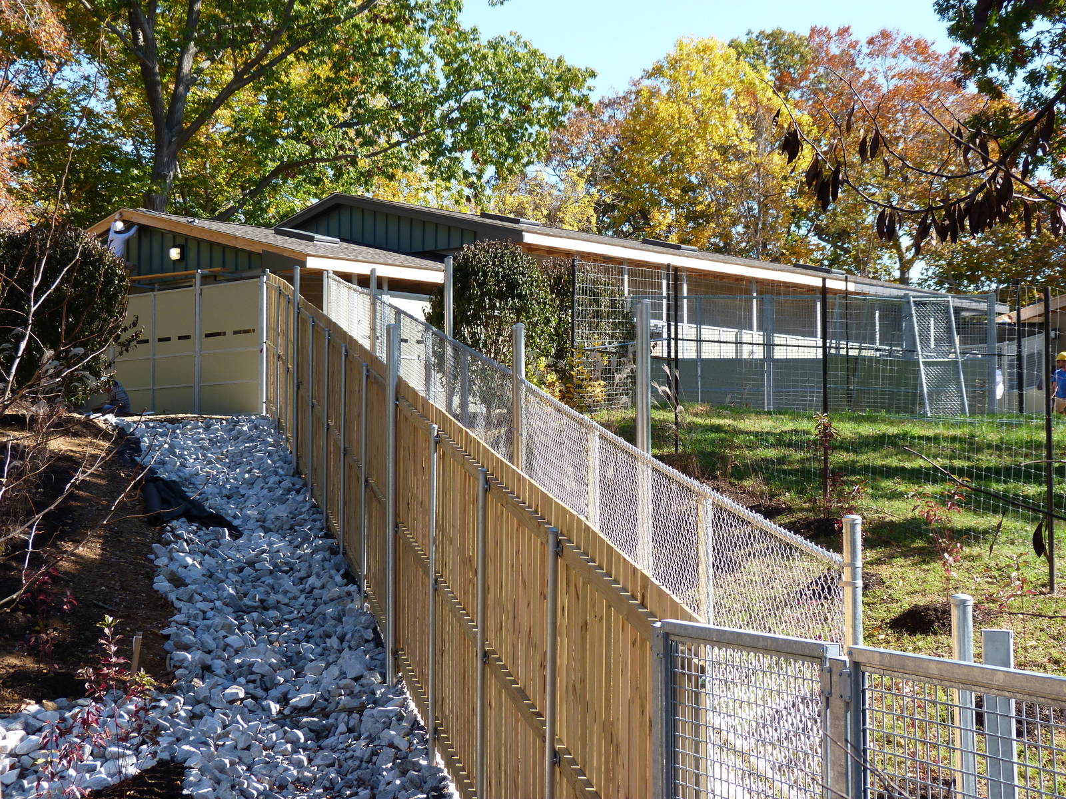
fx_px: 1786
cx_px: 533
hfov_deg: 33.2
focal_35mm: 58
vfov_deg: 25.2
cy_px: 400
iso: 80
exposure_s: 1/200
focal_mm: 10.5
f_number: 4
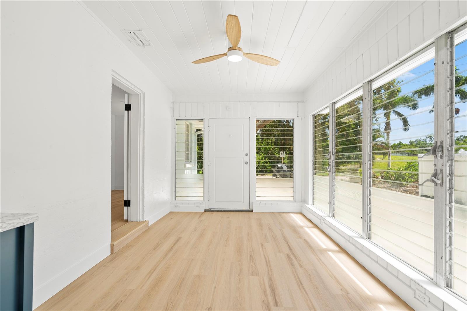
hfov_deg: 96.7
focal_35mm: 16
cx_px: 234
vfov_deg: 73.7
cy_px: 156
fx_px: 207
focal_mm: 16
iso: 100
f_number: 8
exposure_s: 1/15
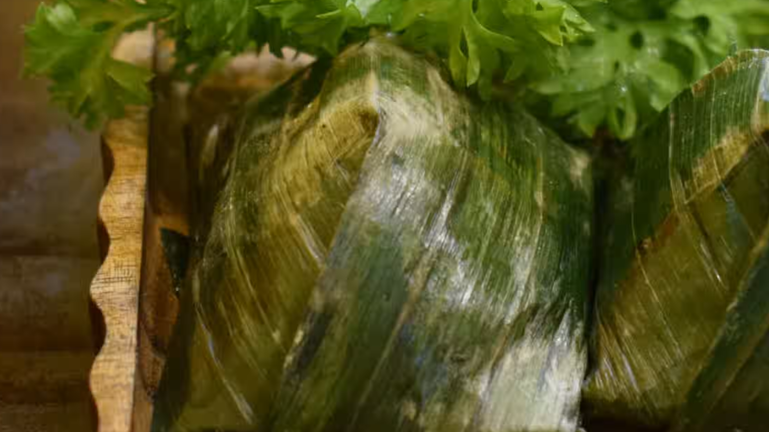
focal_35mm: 128
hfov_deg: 16.4
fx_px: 2610
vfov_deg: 9.5
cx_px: 756
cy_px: 230
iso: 2000
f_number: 4.2
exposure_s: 1/60
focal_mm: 30
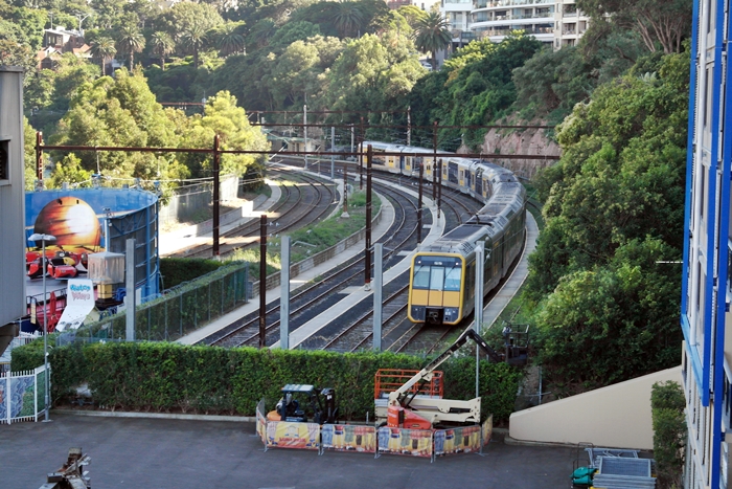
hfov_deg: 26.3
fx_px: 1566
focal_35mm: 77
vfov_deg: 17.7
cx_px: 366
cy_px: 244
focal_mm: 50
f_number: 5.6
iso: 800
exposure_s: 1/320
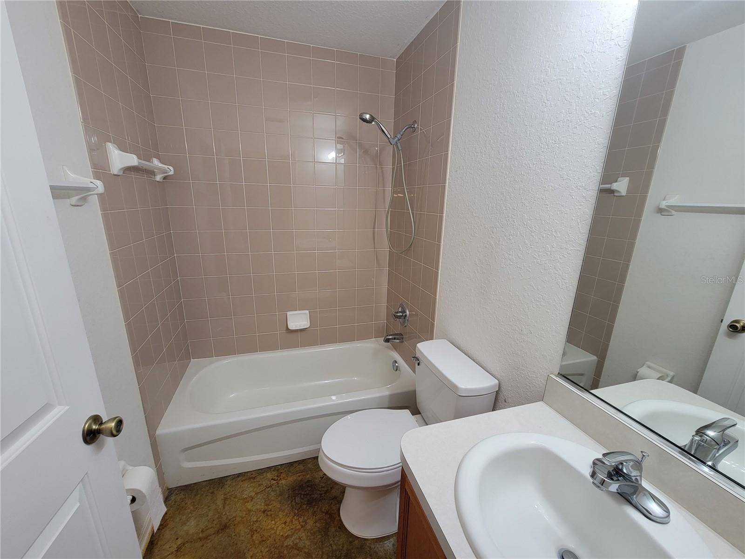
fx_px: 280
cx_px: 372
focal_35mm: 13
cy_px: 280
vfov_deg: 89.9
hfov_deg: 106.2
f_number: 2.2
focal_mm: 2.2
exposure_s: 1/60
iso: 80
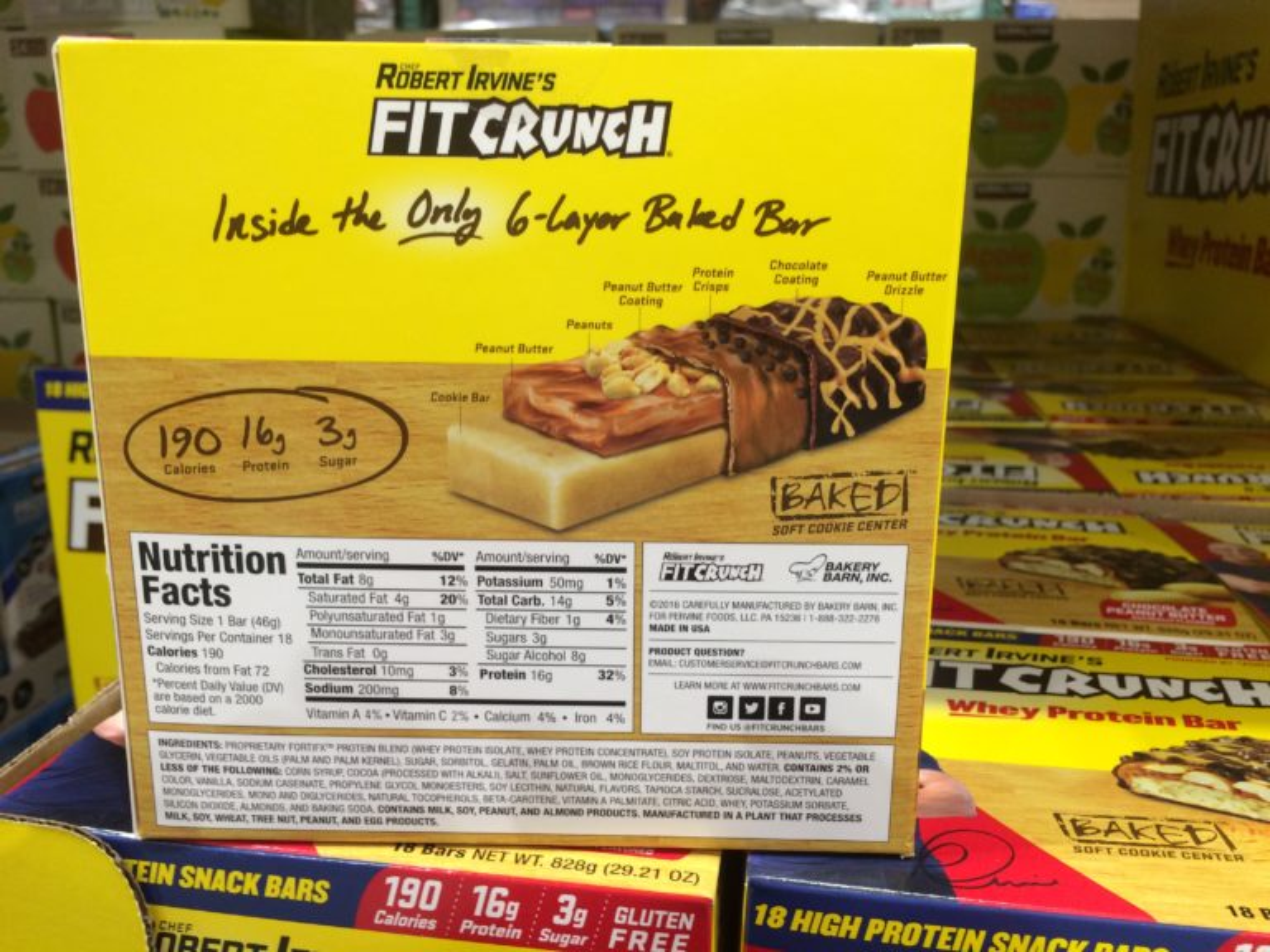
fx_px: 1064
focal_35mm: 29
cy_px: 476
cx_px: 635
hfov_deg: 61.7
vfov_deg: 48.2
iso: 64
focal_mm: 4.15
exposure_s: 1/30
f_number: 2.2
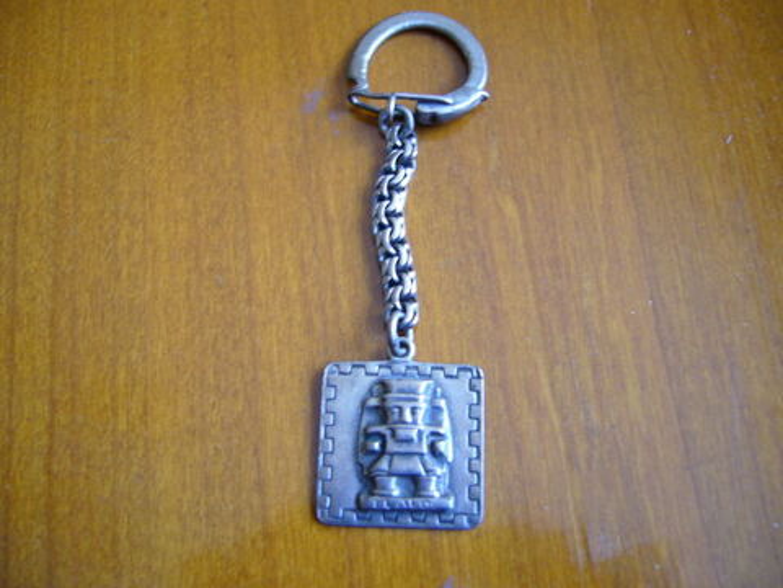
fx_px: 792
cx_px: 392
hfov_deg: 52.6
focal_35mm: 35
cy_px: 294
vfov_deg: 40.7
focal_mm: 5.8
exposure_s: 1/15
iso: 100
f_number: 2.8
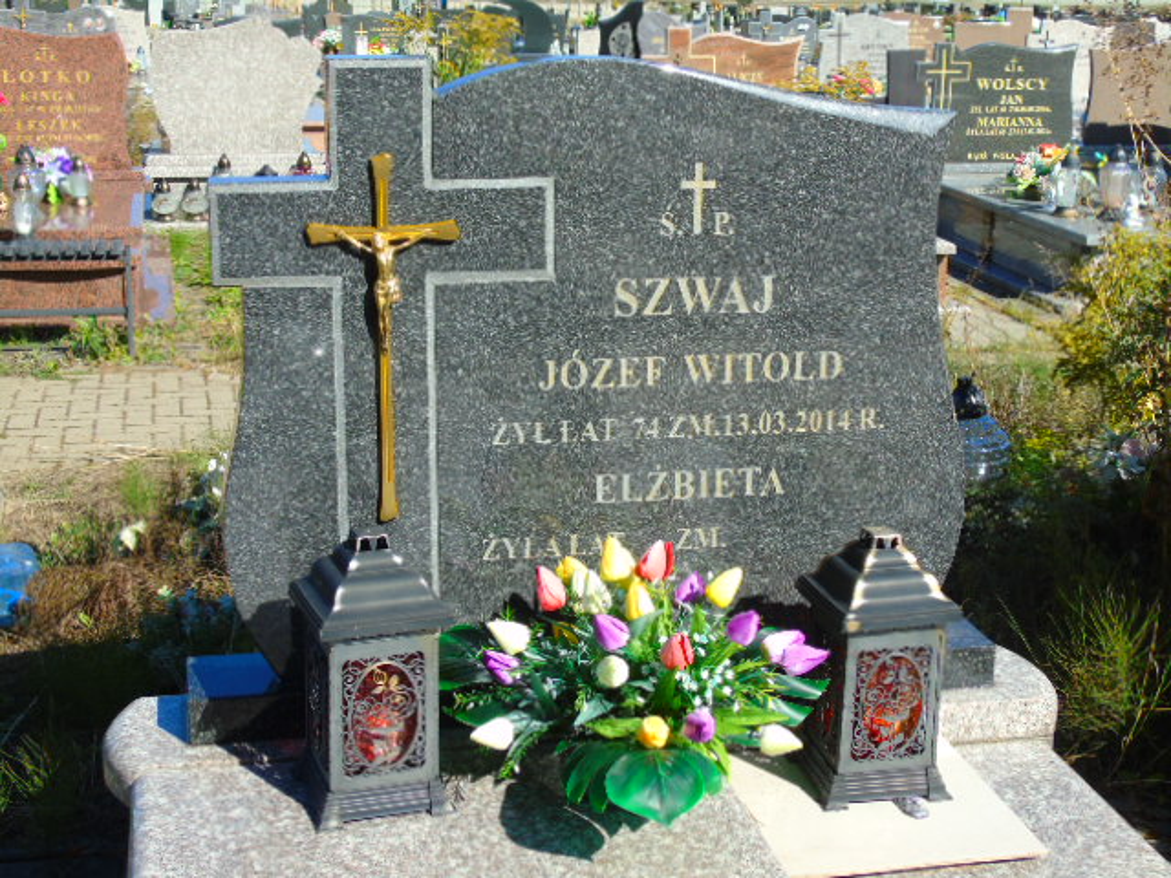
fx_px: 1827
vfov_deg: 27.0
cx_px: 586
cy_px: 439
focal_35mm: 54
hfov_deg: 35.5
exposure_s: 1/400
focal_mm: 9.6
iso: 80
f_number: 4.3
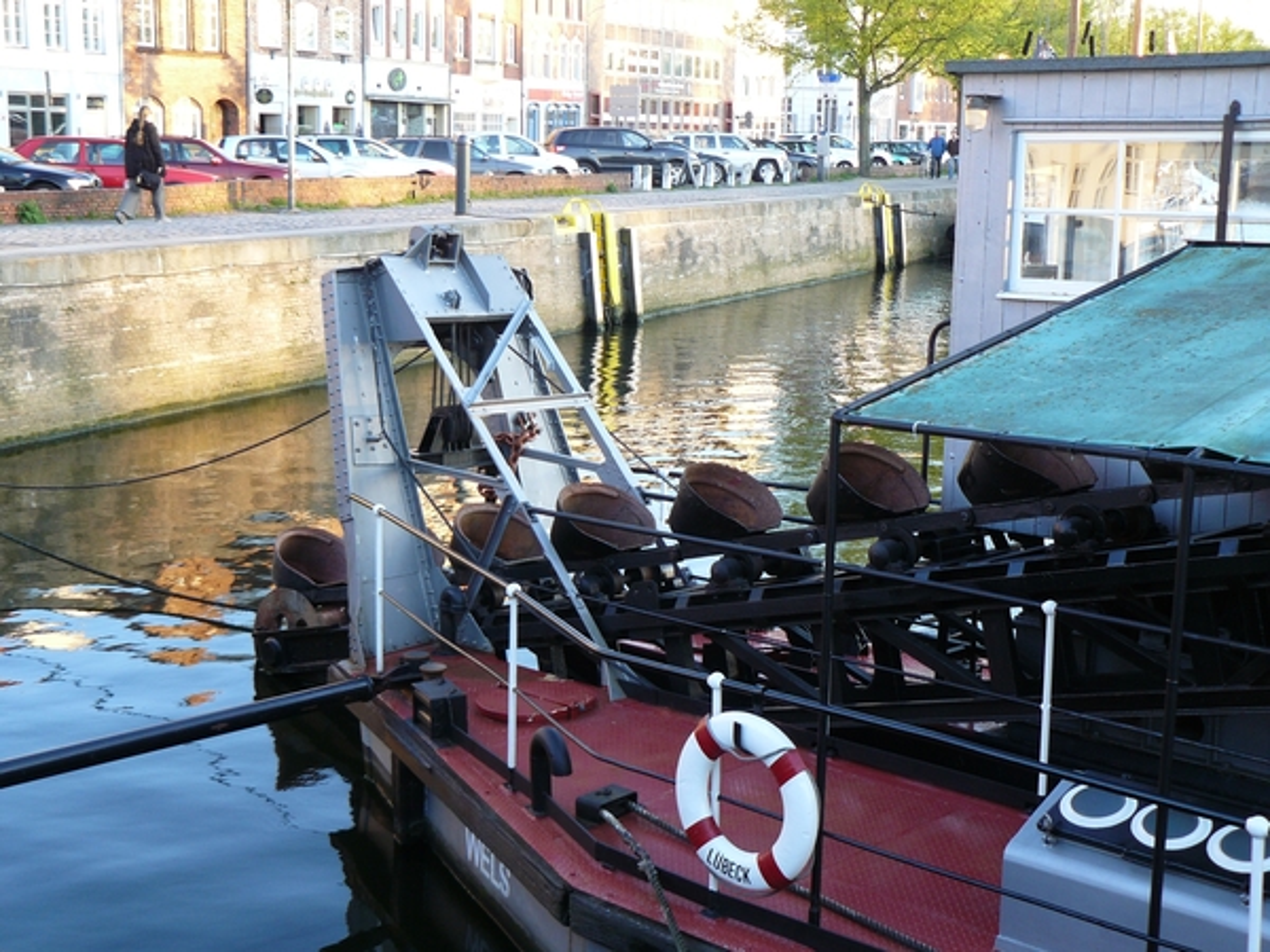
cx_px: 635
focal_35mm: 52
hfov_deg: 36.8
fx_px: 1908
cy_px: 476
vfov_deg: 28.0
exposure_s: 1/40
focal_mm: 8.7
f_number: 2.8
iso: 100
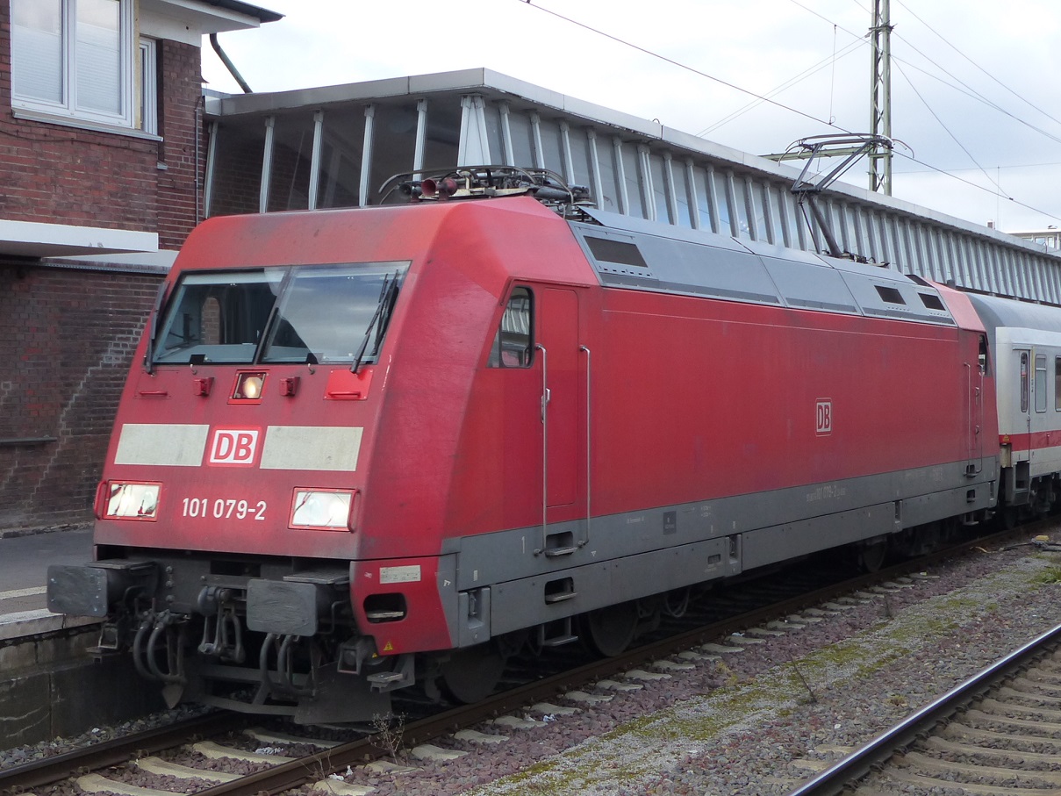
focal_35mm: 40
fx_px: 1226
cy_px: 398
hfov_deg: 46.8
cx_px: 530
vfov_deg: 36.0
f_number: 4
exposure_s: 1/160
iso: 160
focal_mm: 7.1
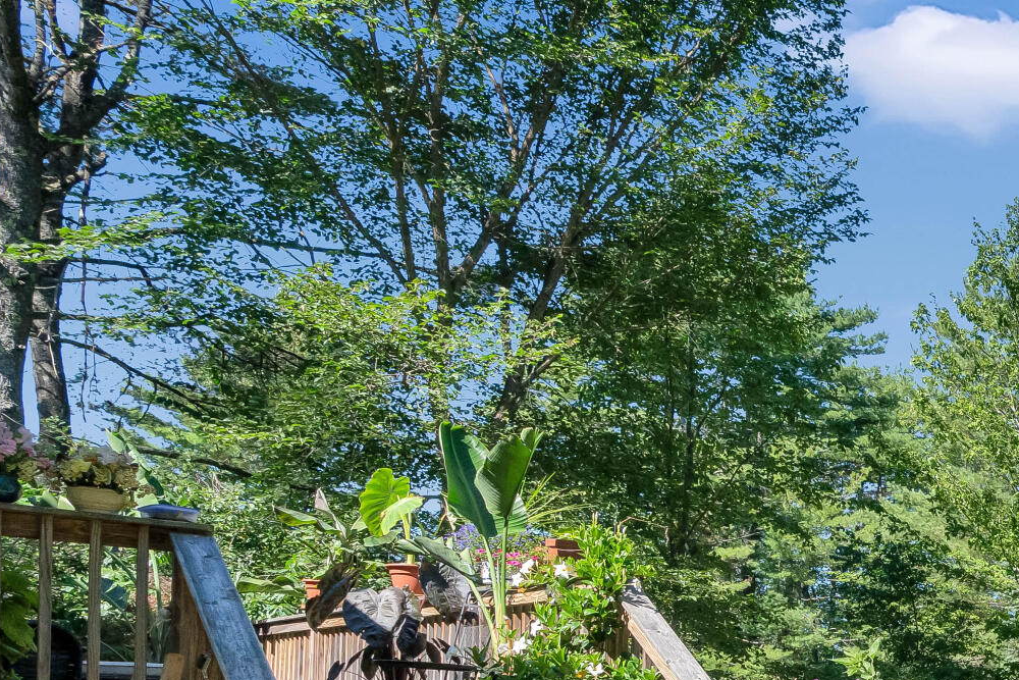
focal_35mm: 48
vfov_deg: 26.2
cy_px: 726
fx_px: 1359
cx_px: 1454
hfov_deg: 29.2
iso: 800
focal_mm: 16
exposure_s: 1/1000
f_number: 8
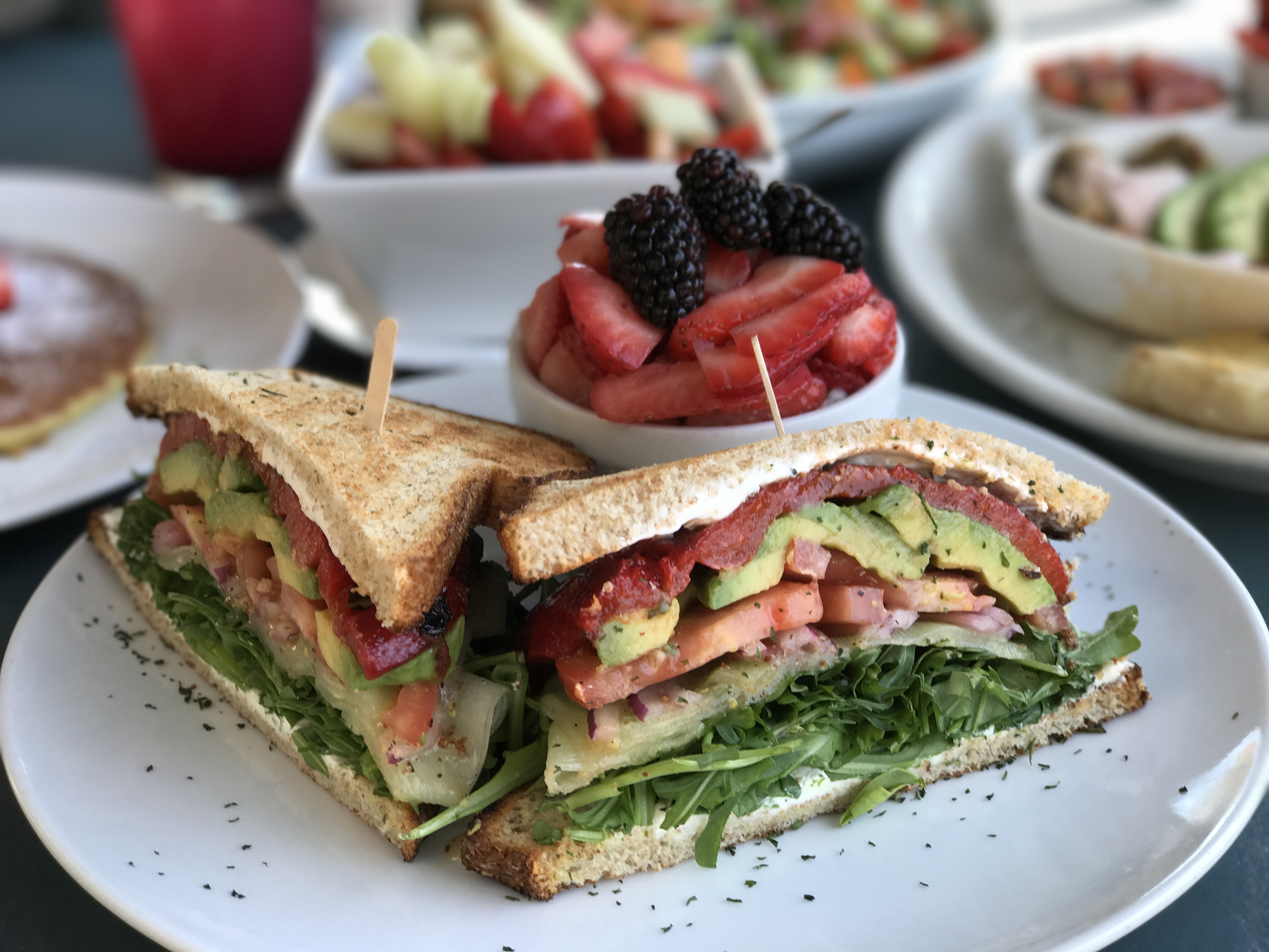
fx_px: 2090
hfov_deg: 33.8
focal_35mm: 57
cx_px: 634
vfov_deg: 25.7
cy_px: 476
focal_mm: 6.6
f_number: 2.8
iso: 25
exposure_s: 1/60
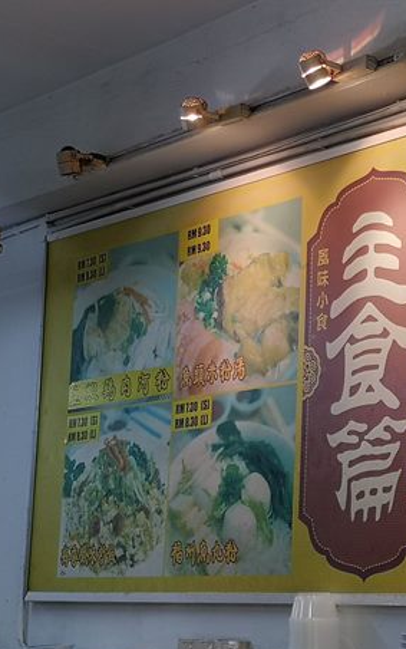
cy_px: 293
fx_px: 1591
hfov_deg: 14.3
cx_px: 399
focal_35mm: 90
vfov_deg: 23.0
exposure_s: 1/100
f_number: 1.8
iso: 64
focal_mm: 3.95
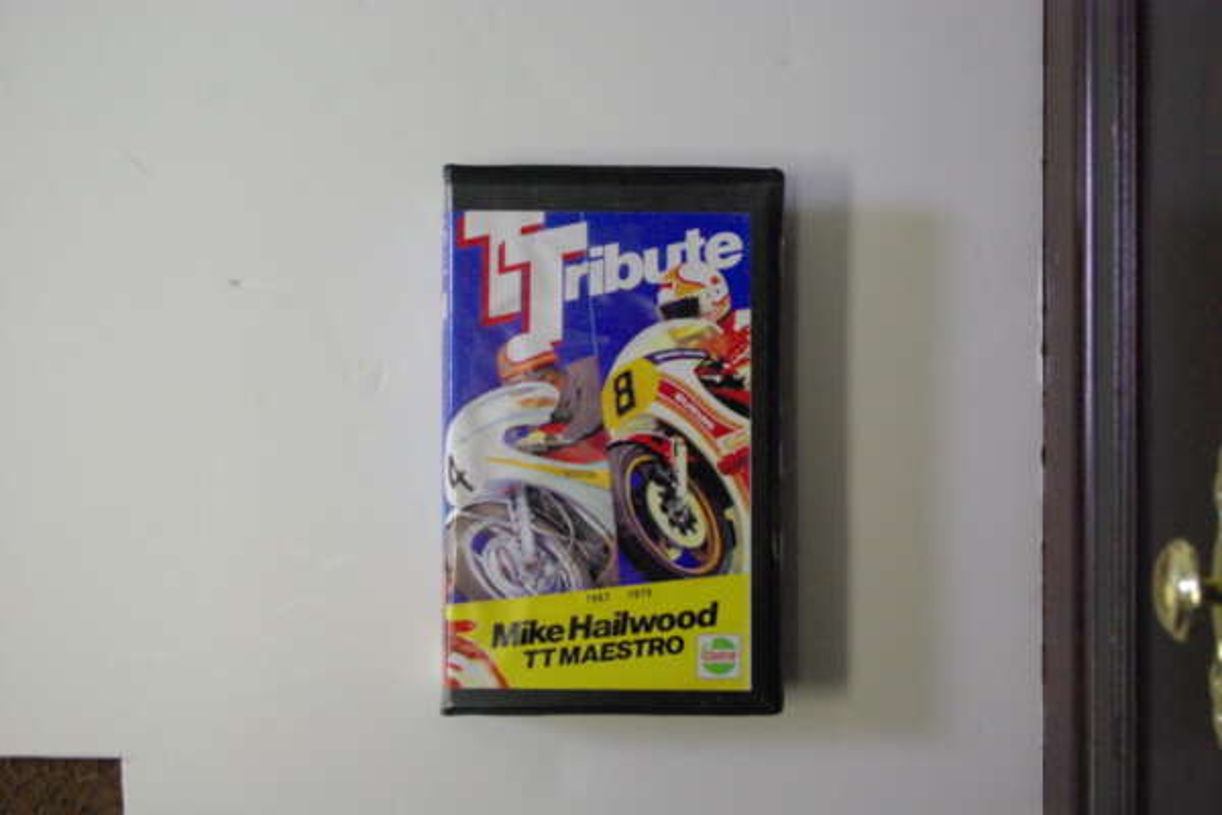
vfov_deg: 26.0
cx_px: 611
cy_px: 408
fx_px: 1765
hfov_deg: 38.2
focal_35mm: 52
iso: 1600
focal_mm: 35
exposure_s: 1/90
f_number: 4.5
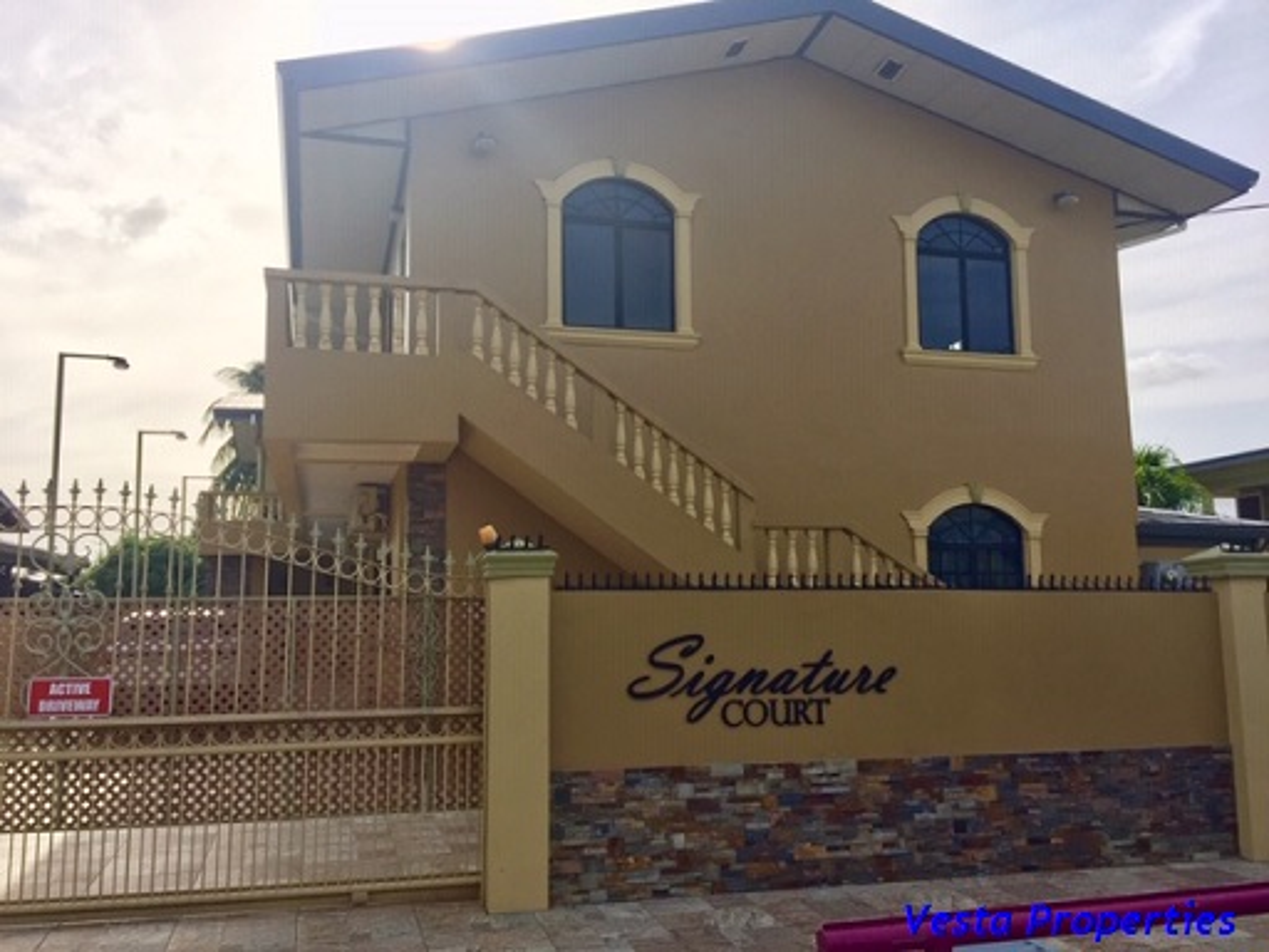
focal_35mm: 29
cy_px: 476
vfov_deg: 48.2
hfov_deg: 61.7
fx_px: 1063
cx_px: 634
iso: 32
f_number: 2.2
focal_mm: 4.15
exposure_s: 1/1883
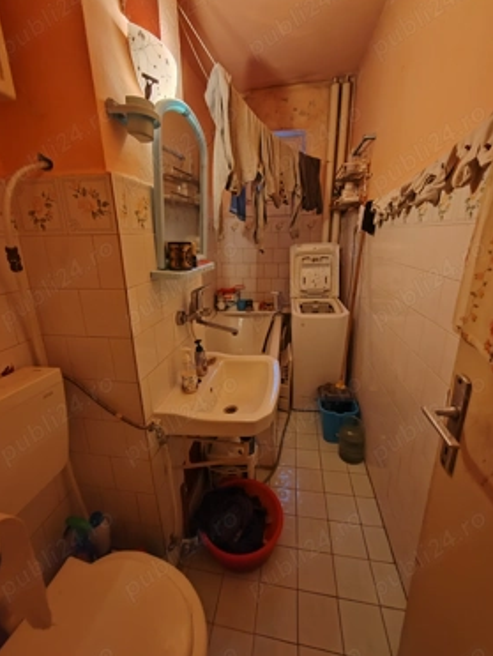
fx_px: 265
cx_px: 242
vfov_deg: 101.9
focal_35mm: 14
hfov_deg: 85.8
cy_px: 313
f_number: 2.2
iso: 1000
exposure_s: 1/33
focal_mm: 2.16
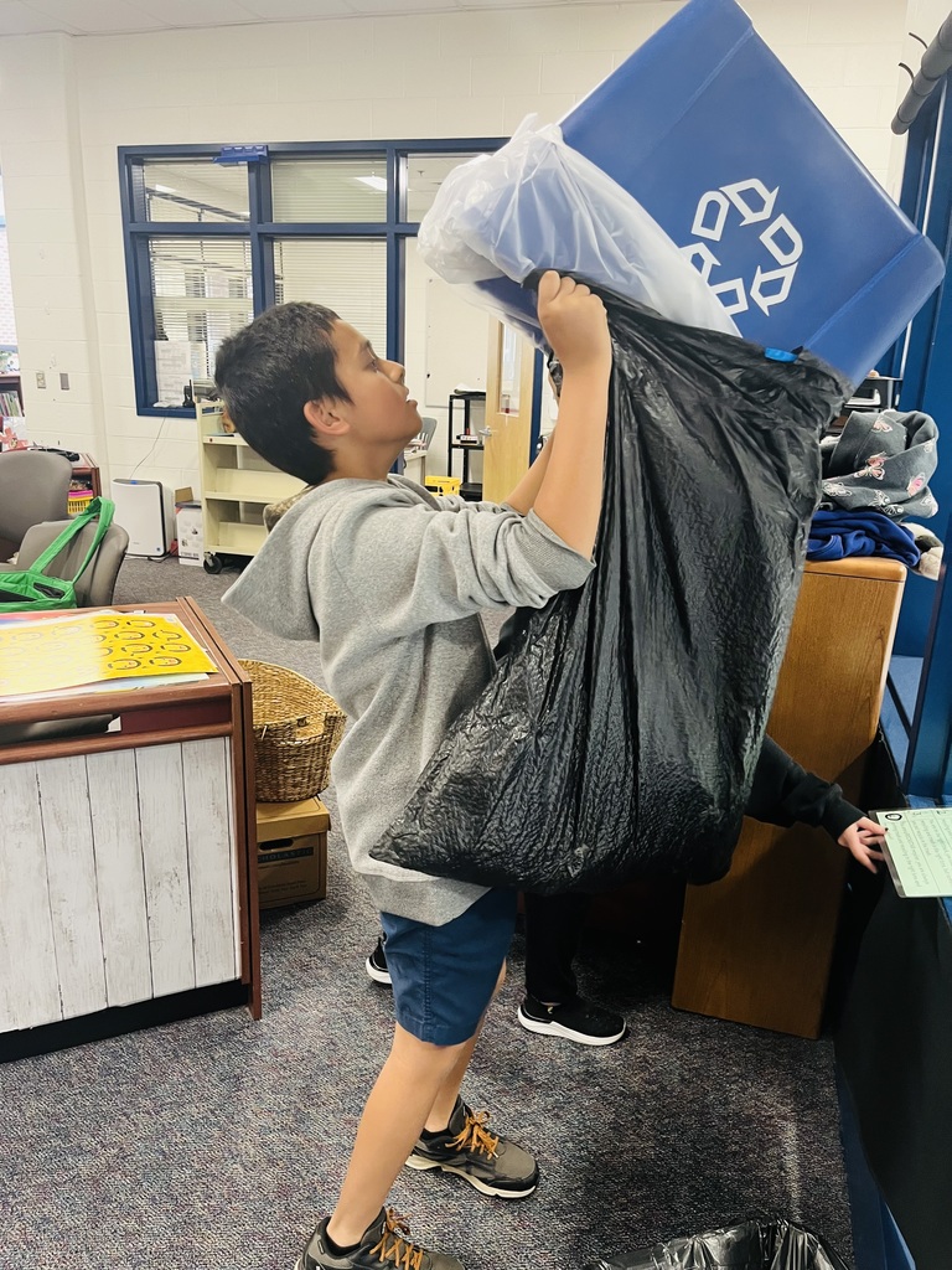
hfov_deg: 53.1
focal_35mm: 26
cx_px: 476
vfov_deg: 67.3
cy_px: 635
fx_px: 953
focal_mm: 5.1
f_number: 1.6
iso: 160
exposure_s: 1/60
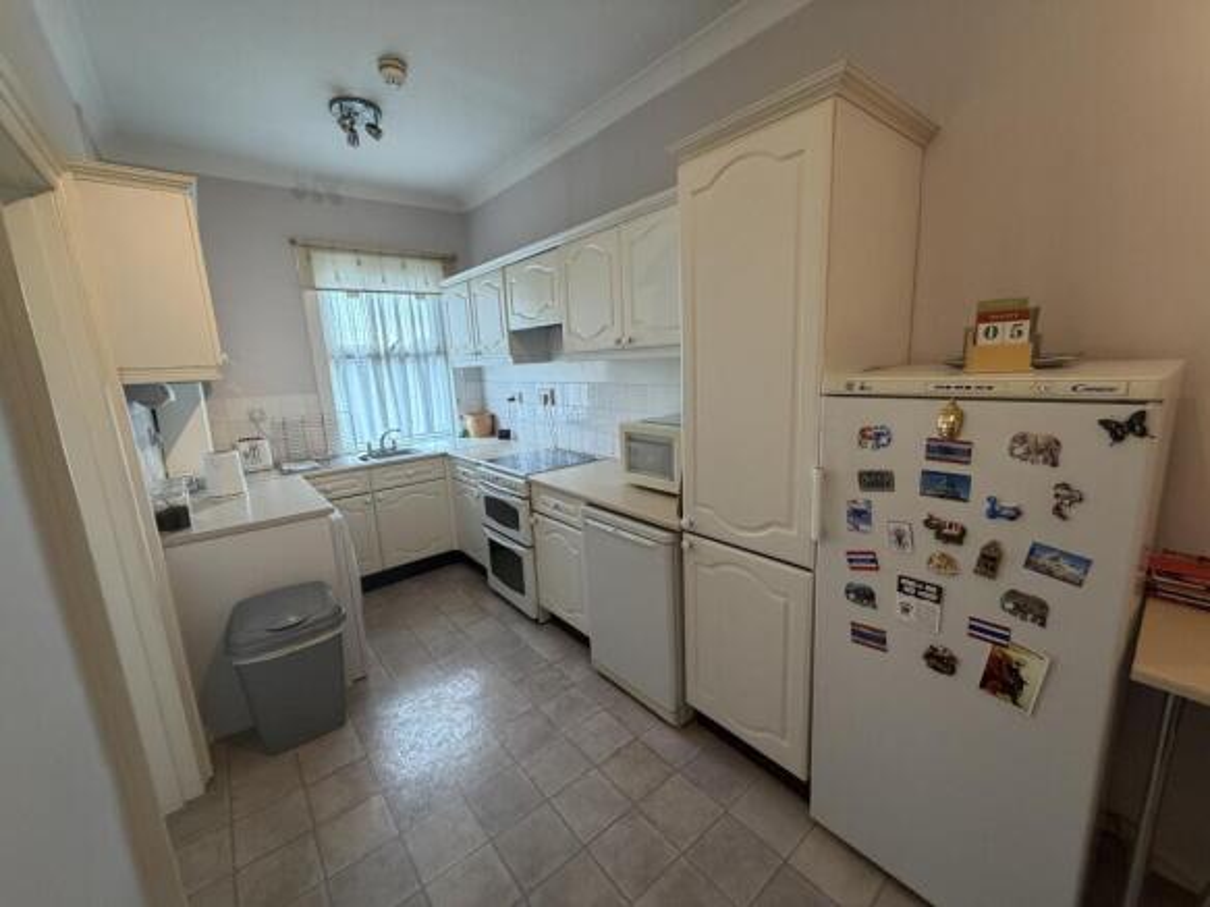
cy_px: 454
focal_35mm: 14
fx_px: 489
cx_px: 605
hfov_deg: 102.1
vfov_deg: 85.7
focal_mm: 2.22
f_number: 2.2
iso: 320
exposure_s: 1/68
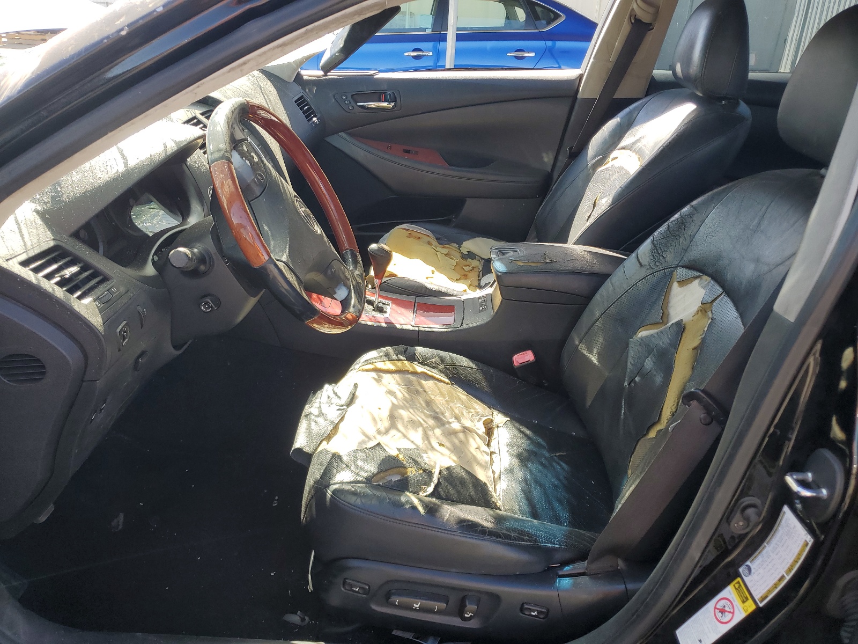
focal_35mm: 26
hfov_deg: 67.3
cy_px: 322
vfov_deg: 53.1
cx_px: 429
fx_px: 644
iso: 50
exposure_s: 1/417
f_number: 1.5
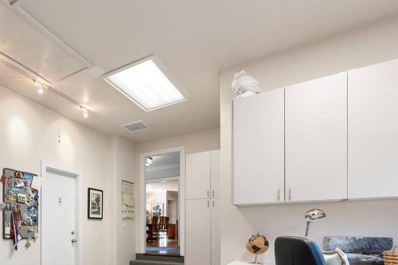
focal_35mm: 25
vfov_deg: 47.1
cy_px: 228
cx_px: 72
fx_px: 276
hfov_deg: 64.3
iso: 320
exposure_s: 1/4
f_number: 9
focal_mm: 14
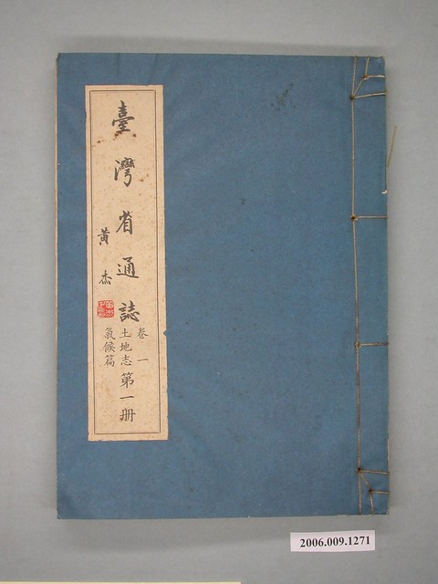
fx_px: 844
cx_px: 219
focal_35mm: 50
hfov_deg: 29.1
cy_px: 292
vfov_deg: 38.2
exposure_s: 1/53.1
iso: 100
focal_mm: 10.4
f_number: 2.9
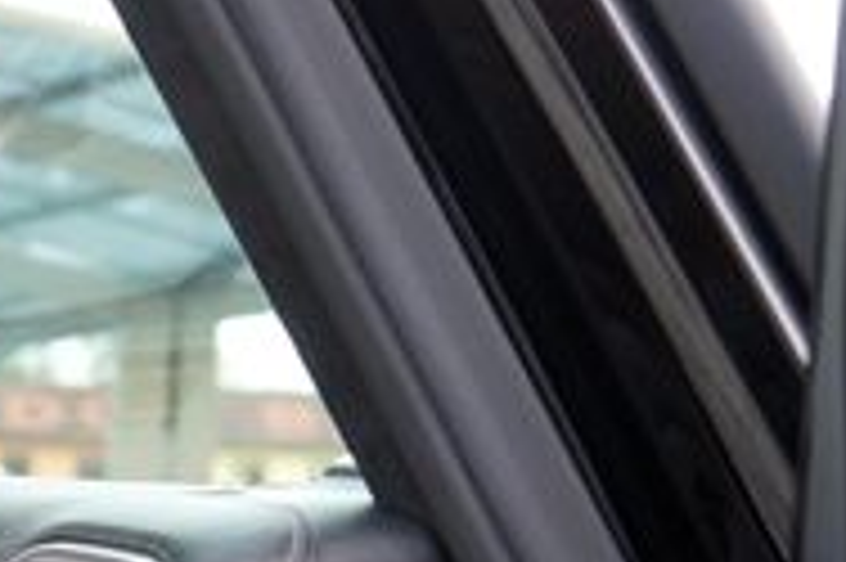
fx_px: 3076
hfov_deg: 12.9
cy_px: 771
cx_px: -1004
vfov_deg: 10.2
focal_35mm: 131
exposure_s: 1/50
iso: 100
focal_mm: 24
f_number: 3.5
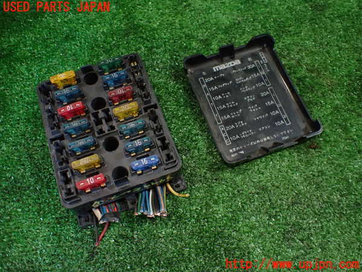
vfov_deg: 46.8
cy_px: 136
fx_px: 314
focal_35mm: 30
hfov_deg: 60.0
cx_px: 181
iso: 640
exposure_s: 1/125
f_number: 2.3
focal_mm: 5.4
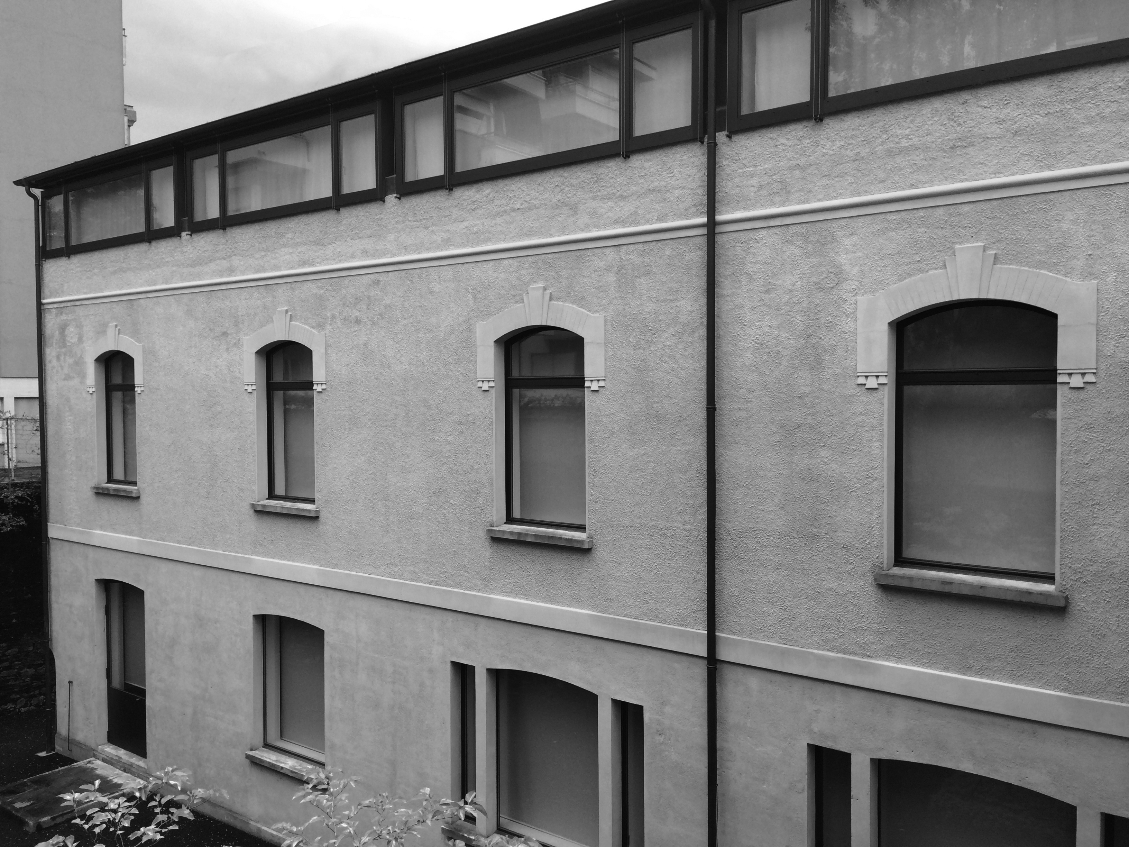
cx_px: 564
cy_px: 424
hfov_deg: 61.7
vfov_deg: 48.2
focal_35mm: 29
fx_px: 946
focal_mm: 4.15
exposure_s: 1/488
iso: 32
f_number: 2.2
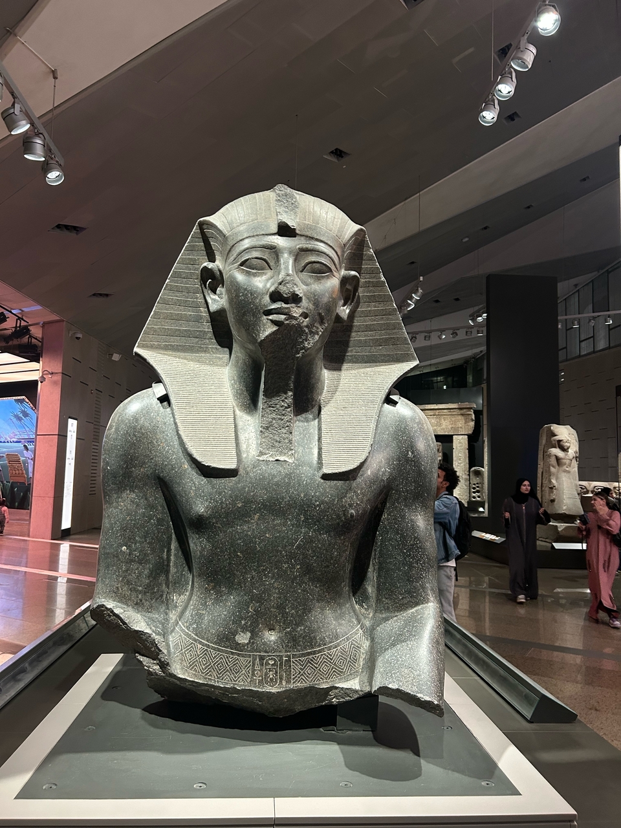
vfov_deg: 67.3
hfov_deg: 53.1
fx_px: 622
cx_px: 310
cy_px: 414
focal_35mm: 26
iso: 250
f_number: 1.5
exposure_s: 1/58
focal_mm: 5.7
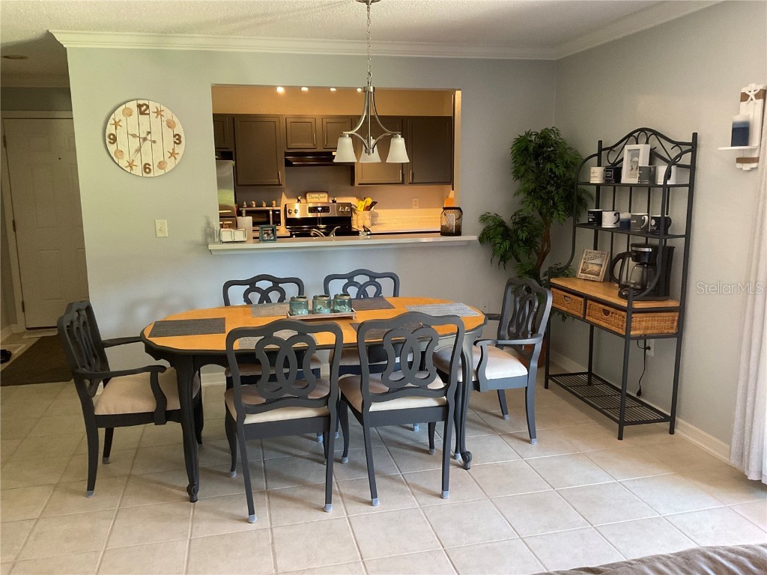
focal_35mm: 29
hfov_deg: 61.7
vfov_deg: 48.2
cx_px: 384
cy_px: 288
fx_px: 643
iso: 200
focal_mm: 3
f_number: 1.8
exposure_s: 1/60
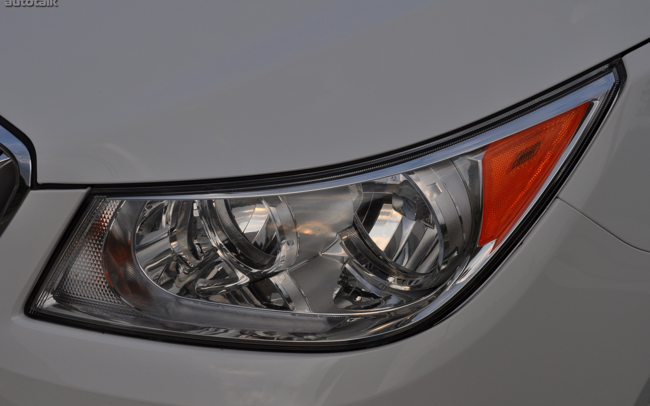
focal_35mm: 52
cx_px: 325
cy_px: 212
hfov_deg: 38.9
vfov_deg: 24.9
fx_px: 921
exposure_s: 1/320
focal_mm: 34
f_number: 9
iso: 200
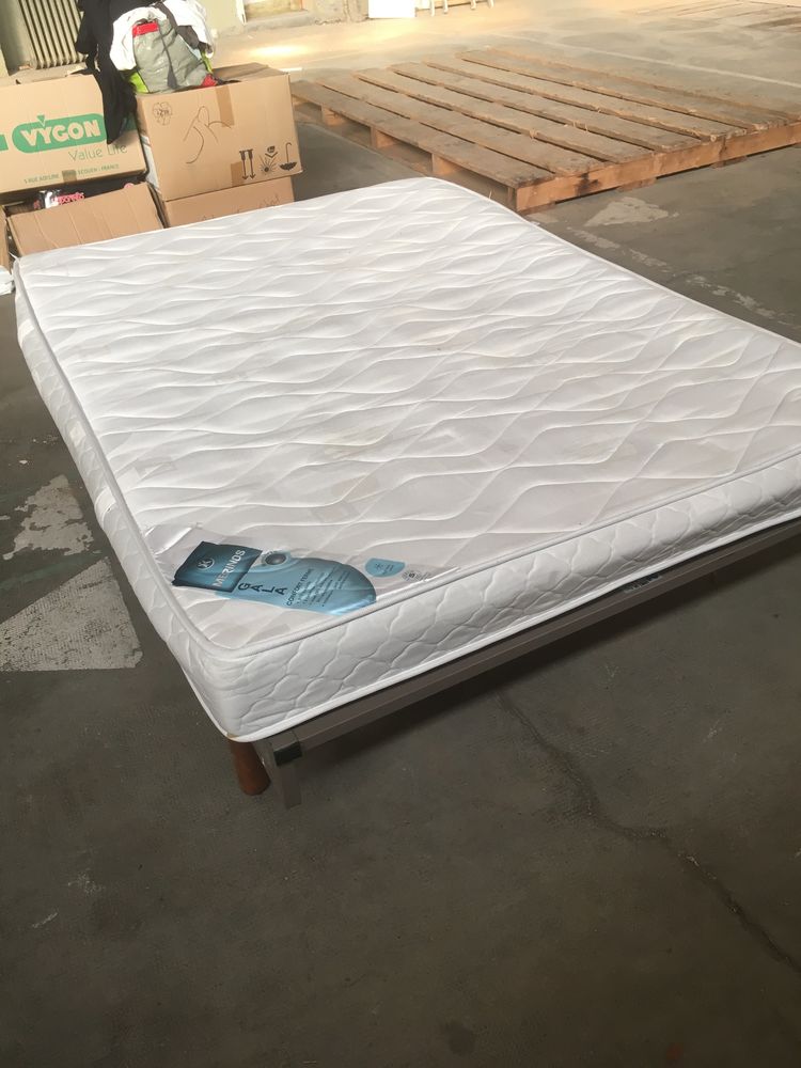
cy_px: 534
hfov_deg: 48.2
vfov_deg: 61.7
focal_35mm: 29
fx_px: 895
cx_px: 400
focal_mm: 4.15
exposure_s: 1/33
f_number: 2.2
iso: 25
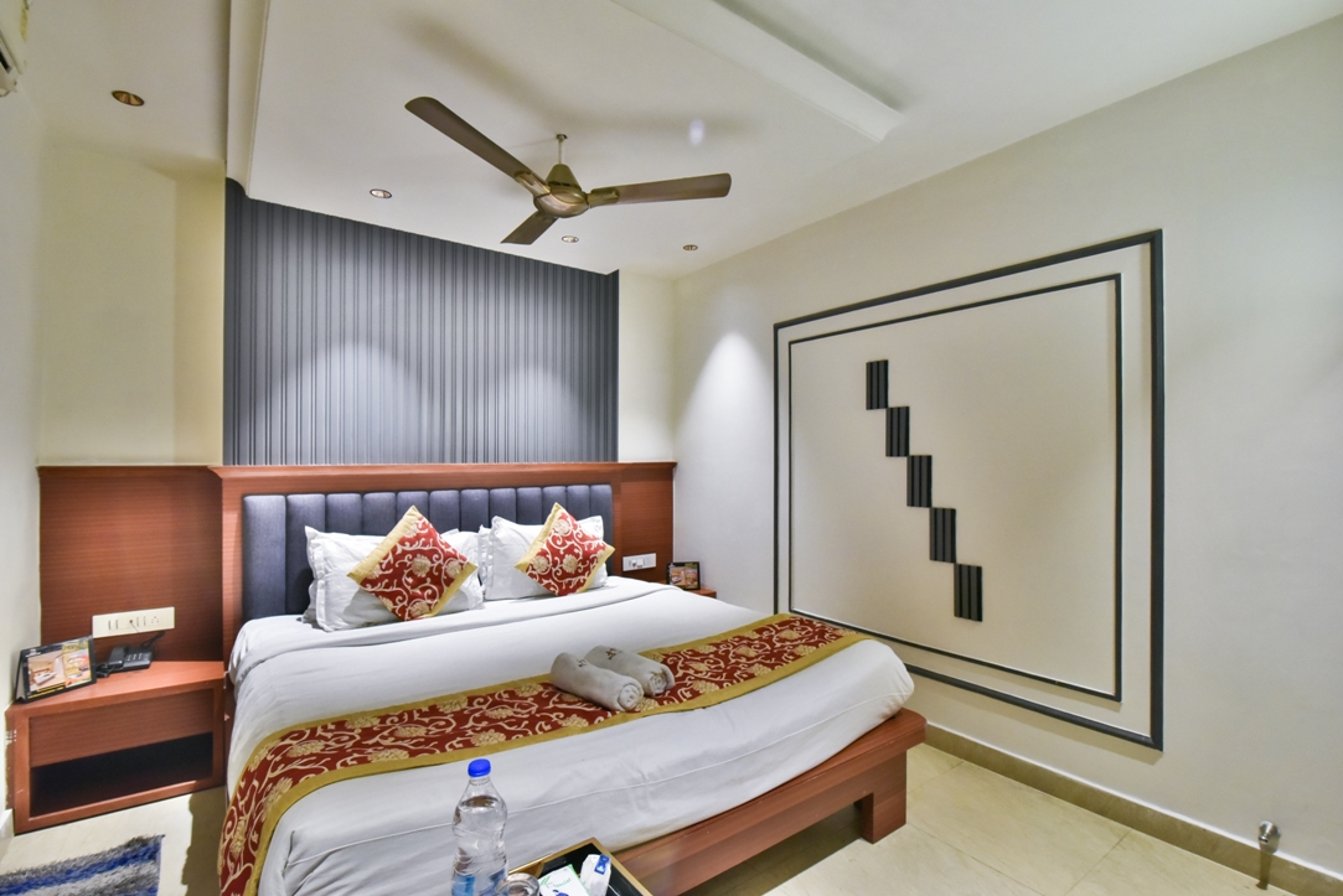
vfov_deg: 73.8
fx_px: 597
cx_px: 672
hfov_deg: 96.7
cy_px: 448
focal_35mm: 16
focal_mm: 16
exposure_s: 1/50
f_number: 9
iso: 4000
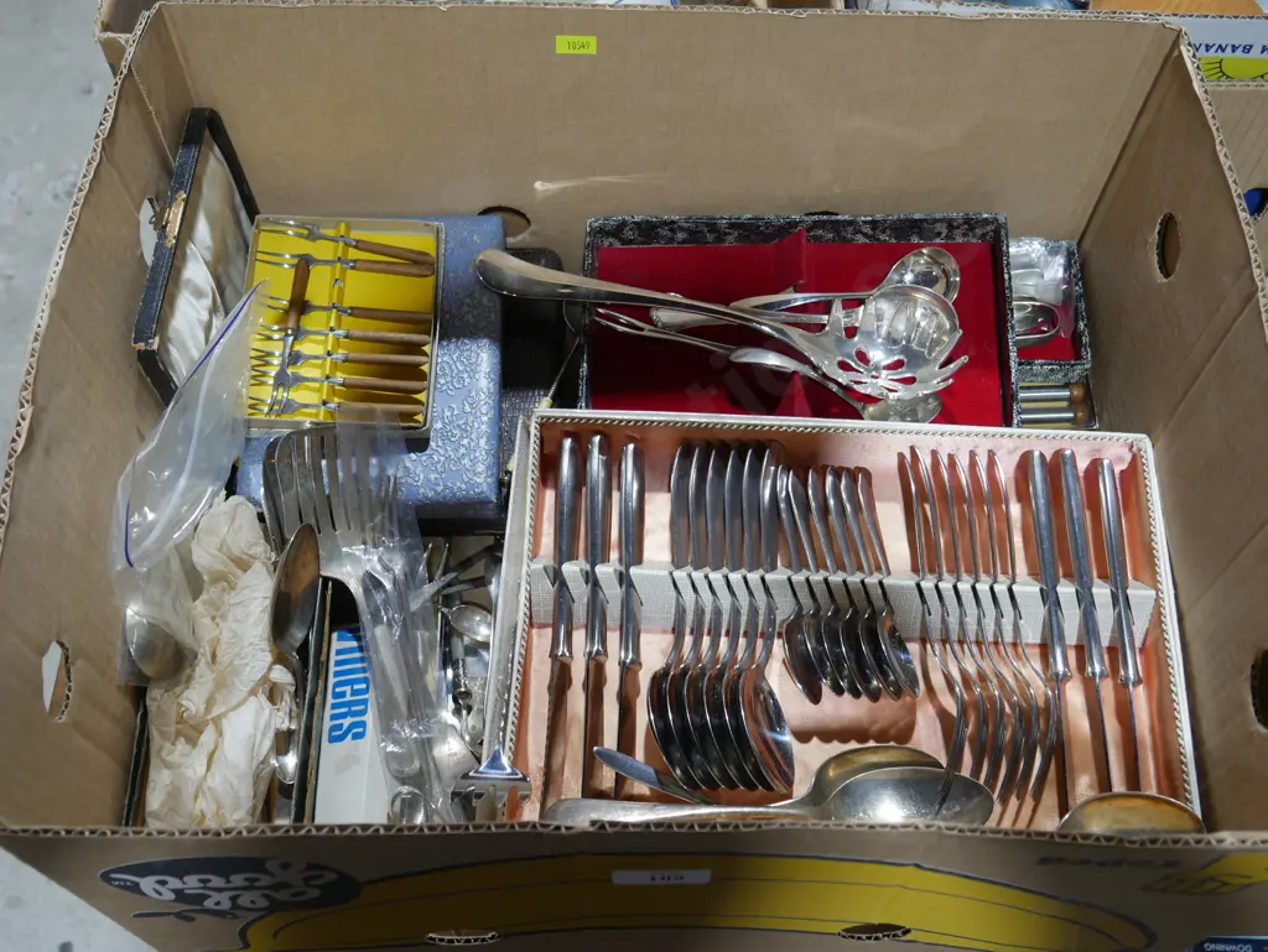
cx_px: 634
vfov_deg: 36.0
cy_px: 476
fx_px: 1466
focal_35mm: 40
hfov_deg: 46.8
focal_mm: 20
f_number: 4.4
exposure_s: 1/60
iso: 250
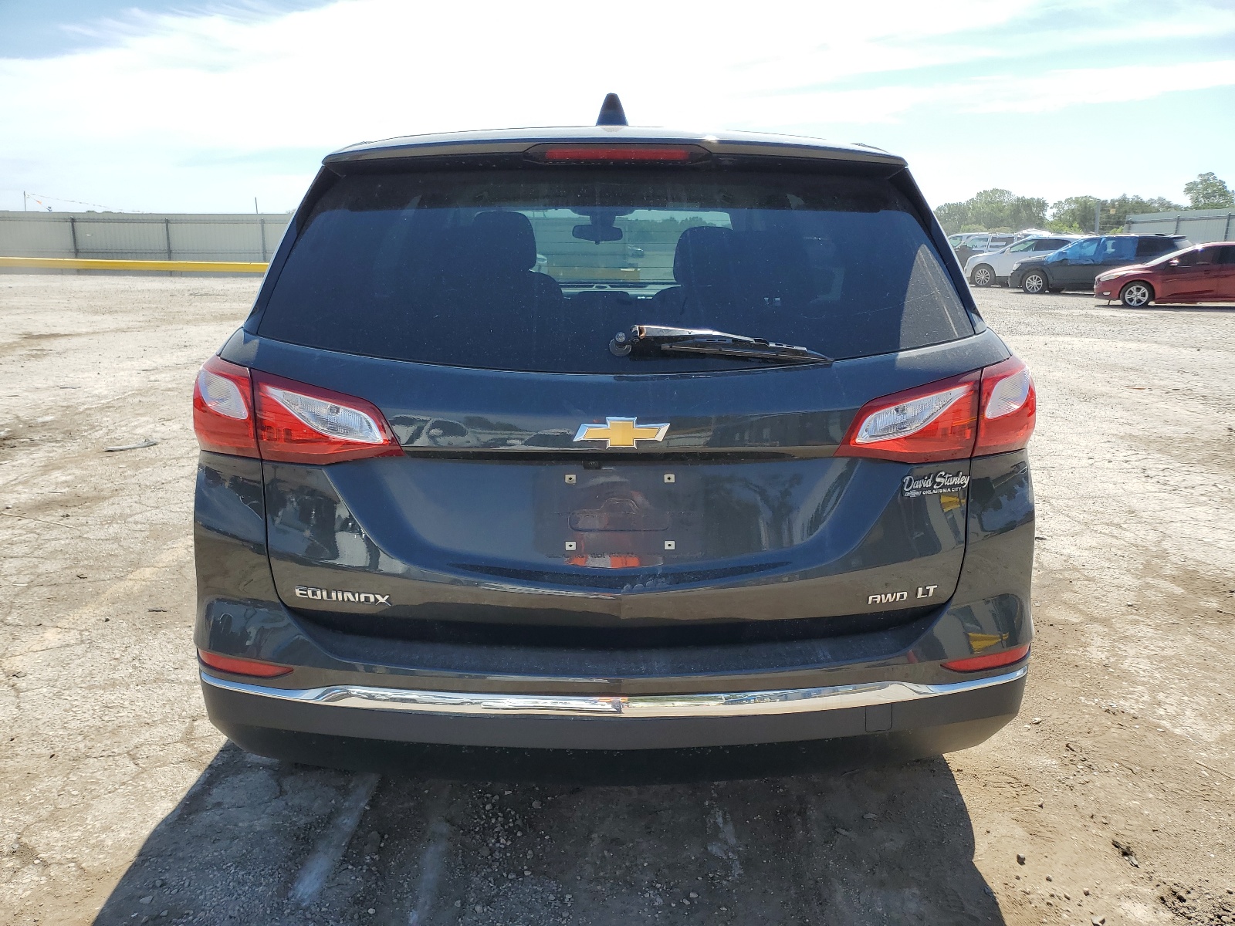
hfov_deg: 67.3
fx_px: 928
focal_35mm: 26
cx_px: 618
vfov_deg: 53.1
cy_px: 463
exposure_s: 1/2500
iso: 50
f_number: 1.5
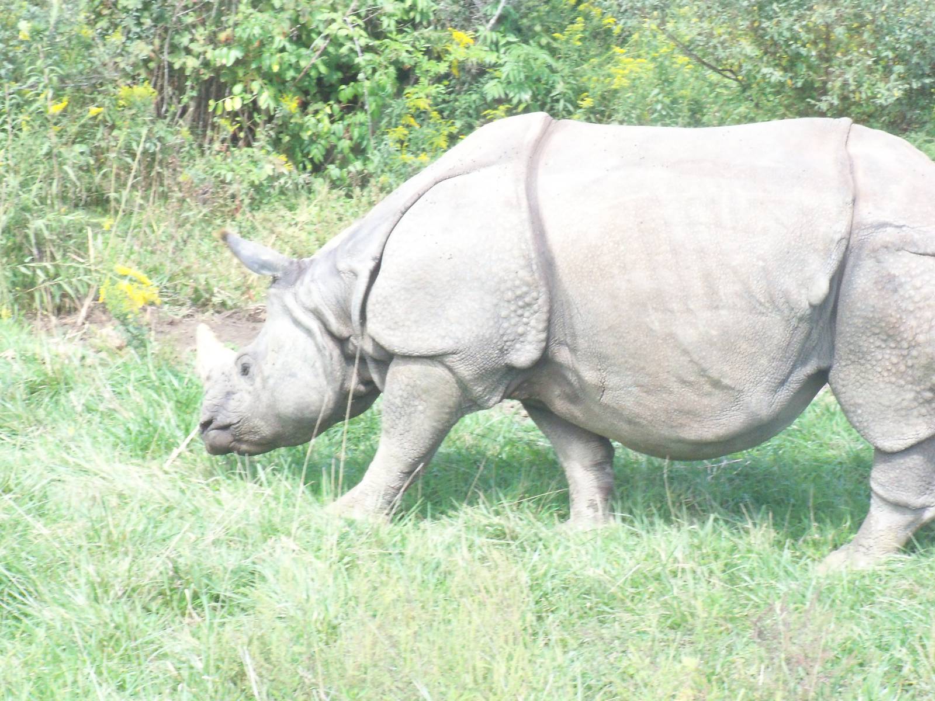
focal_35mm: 124
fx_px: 3349
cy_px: 350
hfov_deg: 15.9
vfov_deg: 12.0
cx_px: 468
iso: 400
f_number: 9.9
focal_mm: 21.9
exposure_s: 1/125
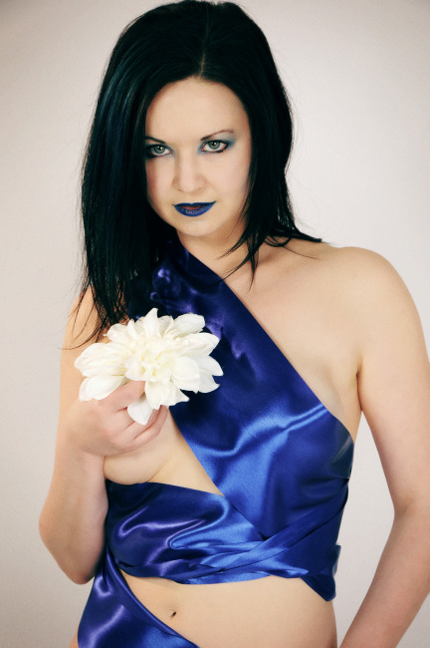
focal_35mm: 123
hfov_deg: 11.1
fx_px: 2208
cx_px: 215
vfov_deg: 16.7
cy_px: 324
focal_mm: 82
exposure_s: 1/100
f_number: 10
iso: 200
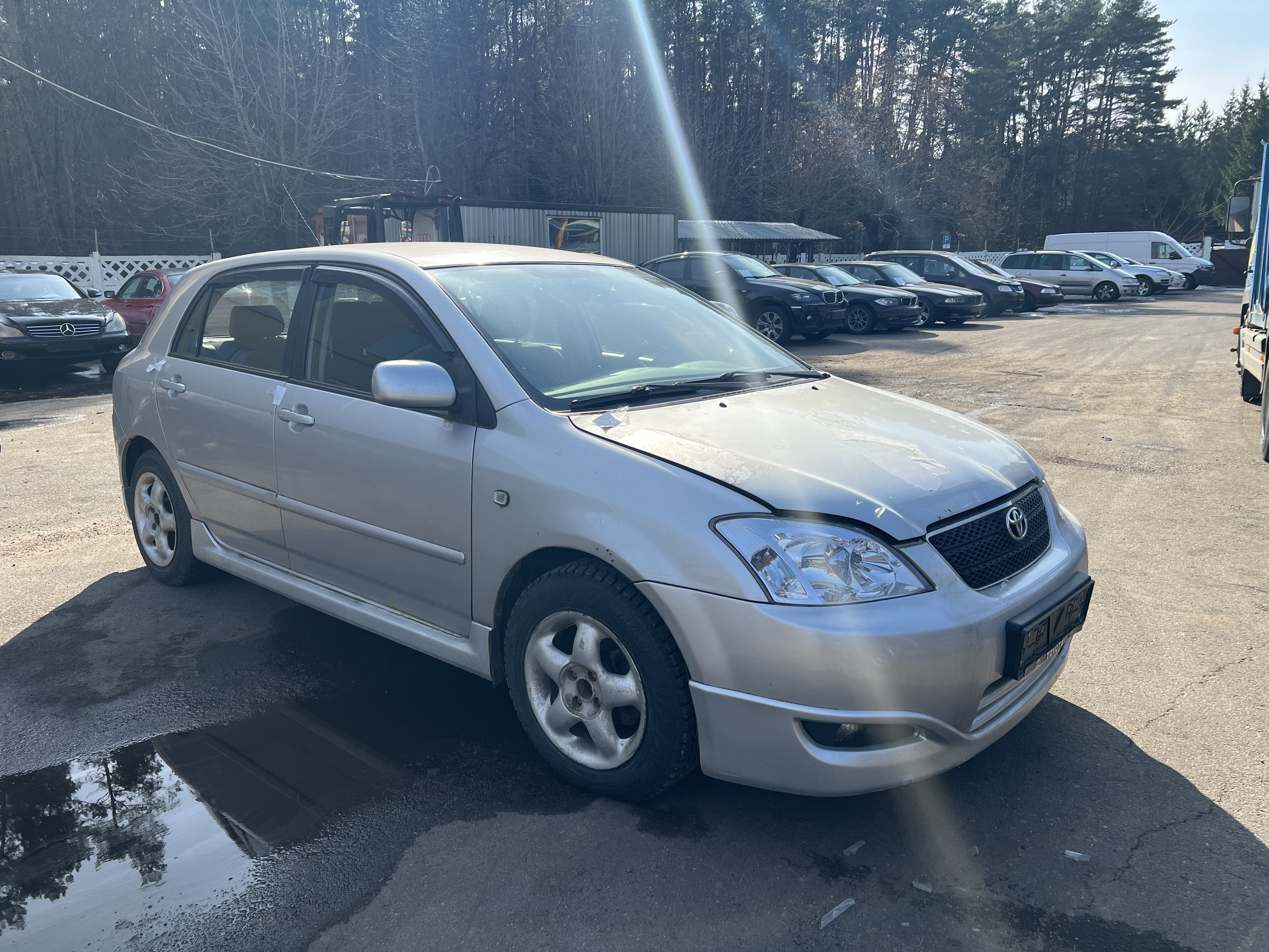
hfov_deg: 67.3
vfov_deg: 53.1
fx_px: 953
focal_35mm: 26
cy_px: 476
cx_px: 634
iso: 50
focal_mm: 5.7
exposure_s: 1/2695
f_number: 1.5
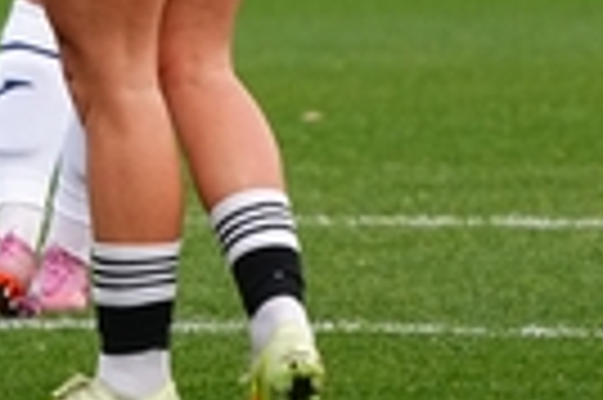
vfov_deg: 1.3
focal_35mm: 1073
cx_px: -252
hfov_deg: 1.9
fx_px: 17951
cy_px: -445
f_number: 5.6
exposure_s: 1/1600
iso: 2000
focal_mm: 240
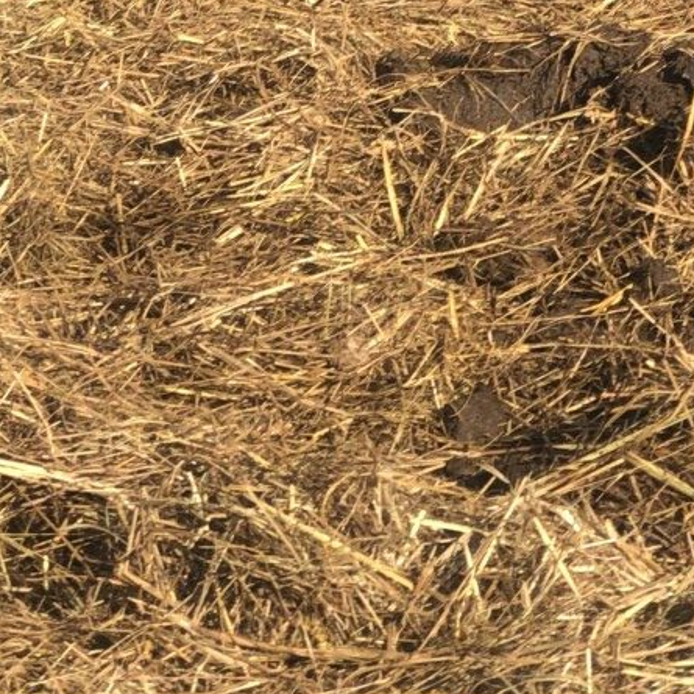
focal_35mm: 181
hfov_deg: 9.6
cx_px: 784
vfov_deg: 9.3
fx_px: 4106
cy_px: -412
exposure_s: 1/294
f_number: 2.8
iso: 20
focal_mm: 6.6
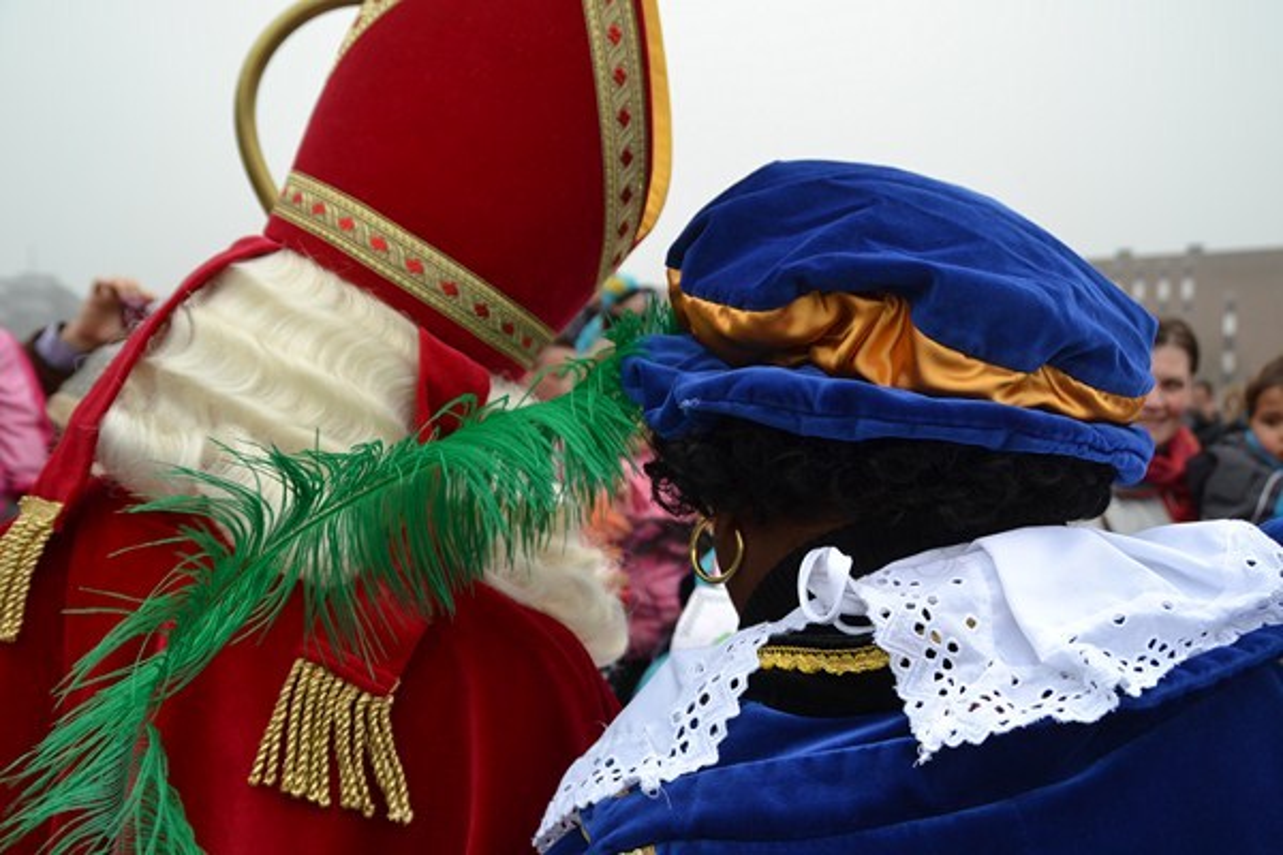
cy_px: 428
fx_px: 1336
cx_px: 642
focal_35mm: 38
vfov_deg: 35.5
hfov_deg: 51.3
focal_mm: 25
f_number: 5.6
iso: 200
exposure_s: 1/125
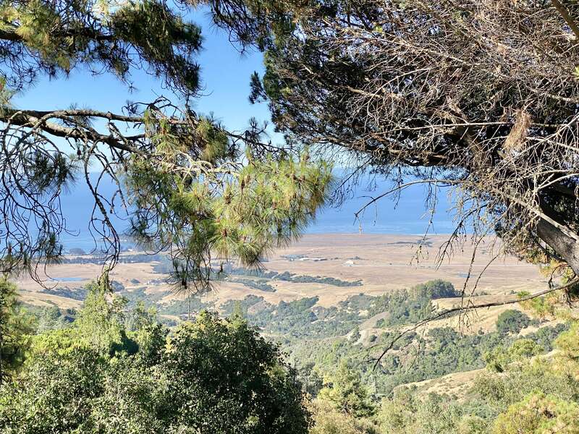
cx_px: 290
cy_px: 217
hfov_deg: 36.8
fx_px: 870
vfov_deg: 28.0
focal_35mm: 52
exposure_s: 1/872
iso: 20
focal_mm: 6
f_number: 2
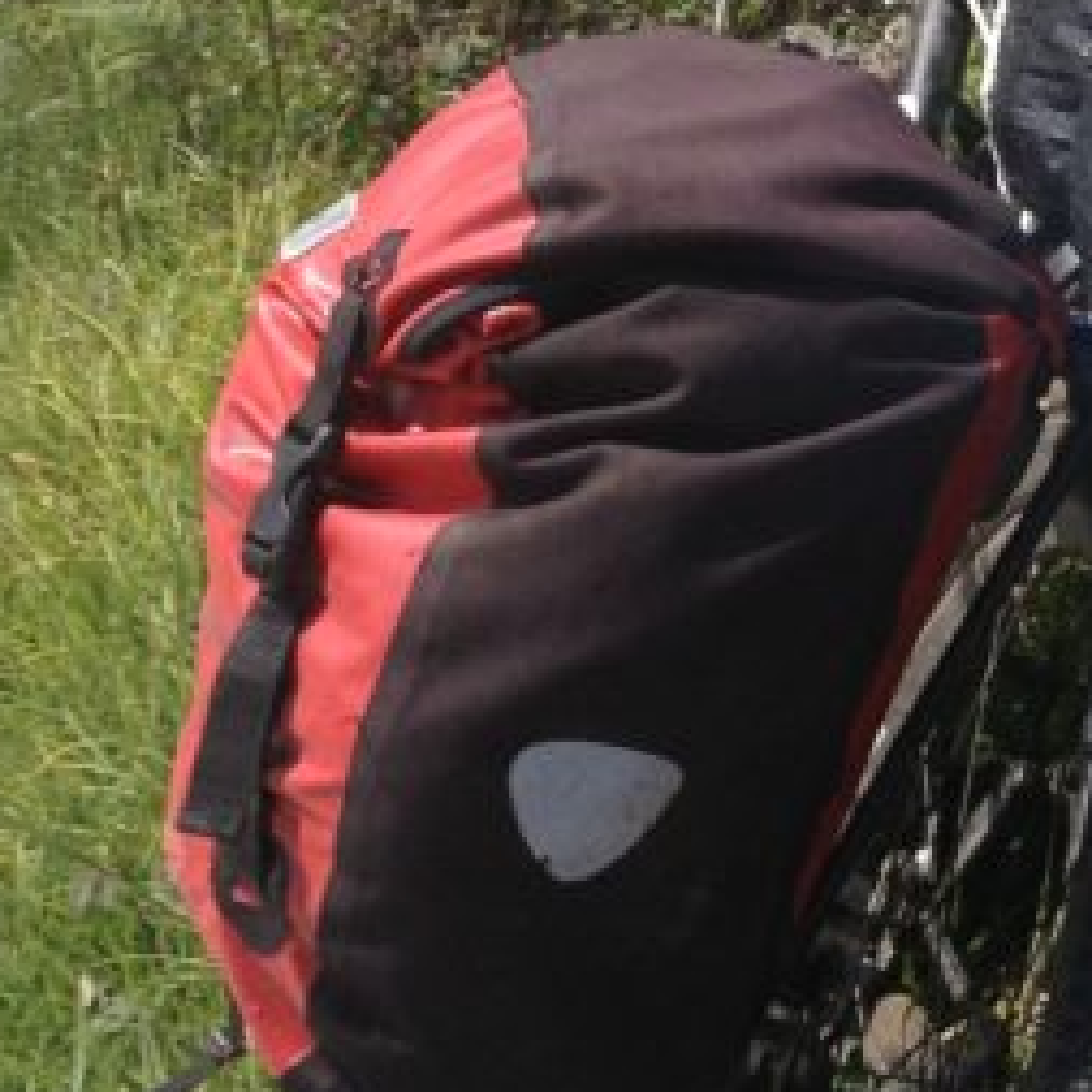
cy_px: 729
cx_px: 1519
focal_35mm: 125
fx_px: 4461
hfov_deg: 13.3
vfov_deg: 13.9
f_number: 2.4
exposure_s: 1/1672
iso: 50
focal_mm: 4.28
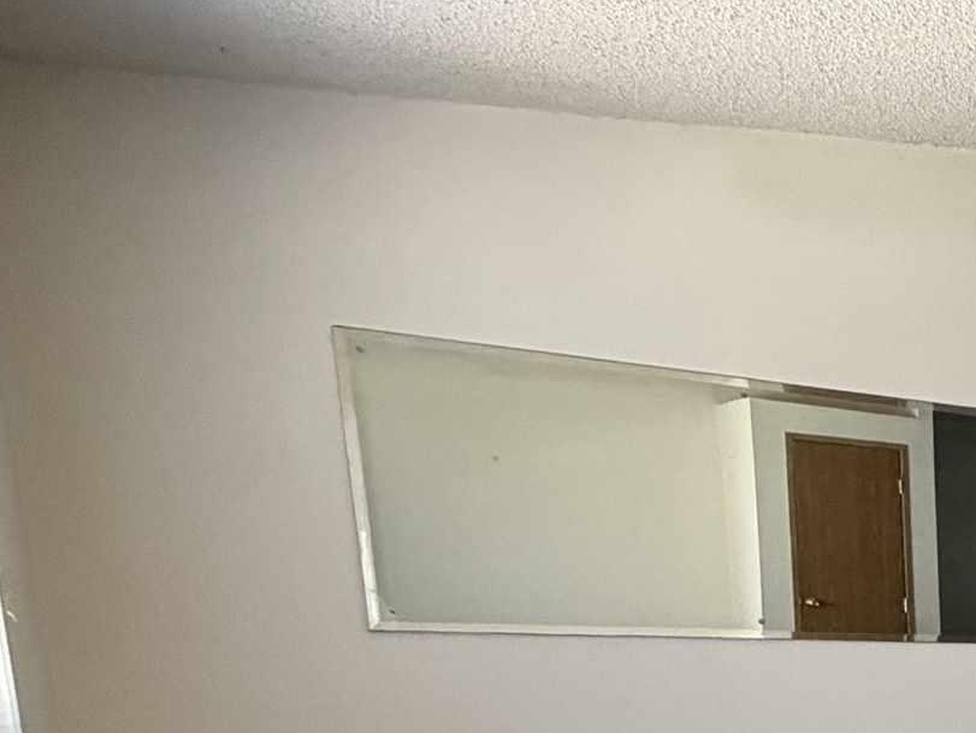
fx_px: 1495
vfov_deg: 24.7
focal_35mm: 53
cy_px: 902
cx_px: 1743
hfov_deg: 22.2
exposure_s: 1/88
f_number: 2.2
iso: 320
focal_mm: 2.22
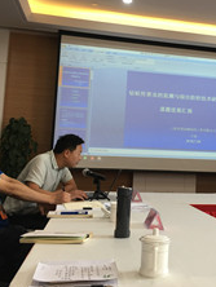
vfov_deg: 40.3
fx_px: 390
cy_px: 127
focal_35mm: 47
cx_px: 189
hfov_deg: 29.8
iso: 32
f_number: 2.2
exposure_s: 1/17
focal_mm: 4.15
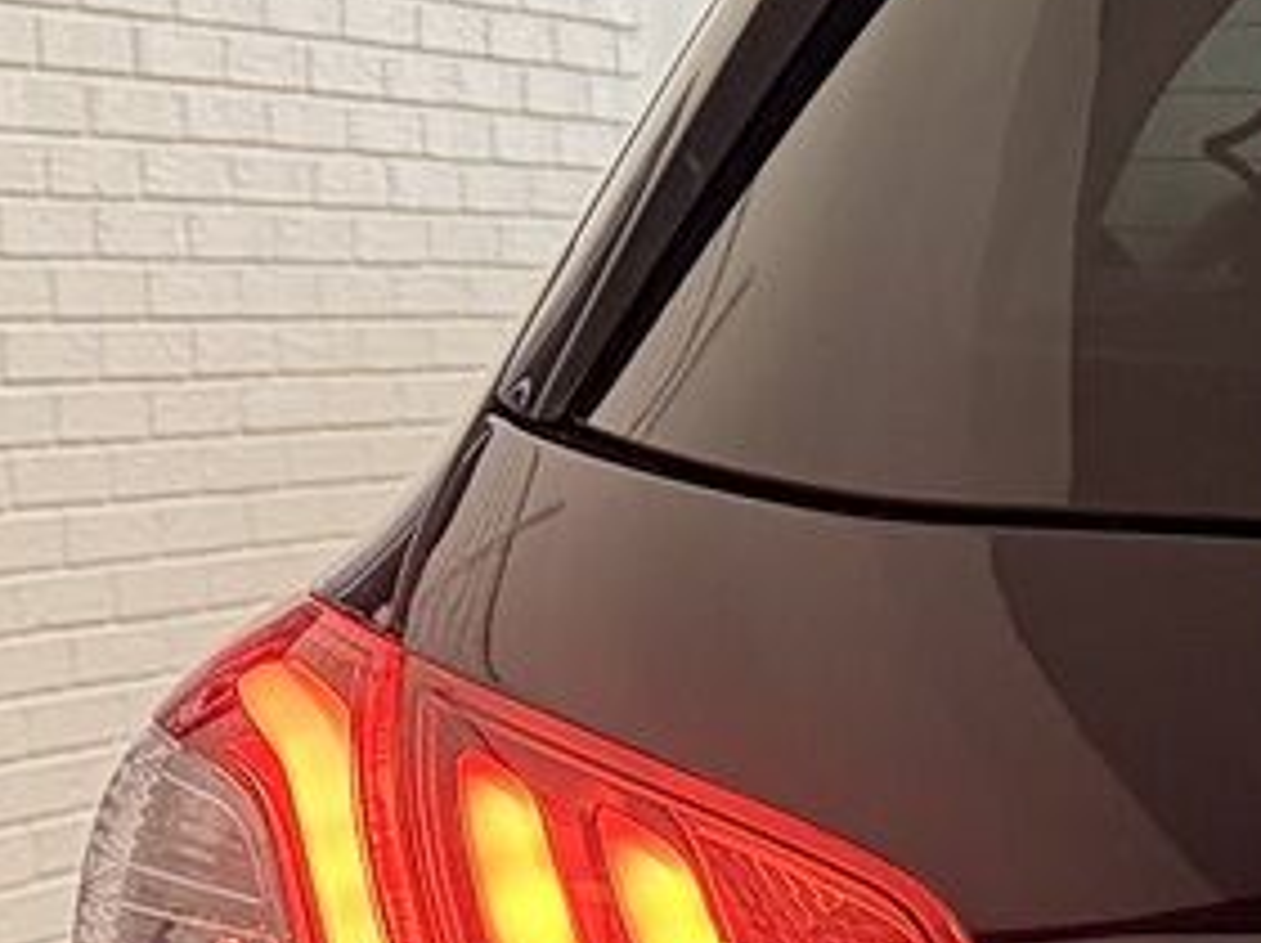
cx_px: 2636
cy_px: 1441
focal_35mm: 146
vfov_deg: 9.8
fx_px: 5312
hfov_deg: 11.9
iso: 320
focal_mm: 6.76
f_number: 1.78
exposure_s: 1/50
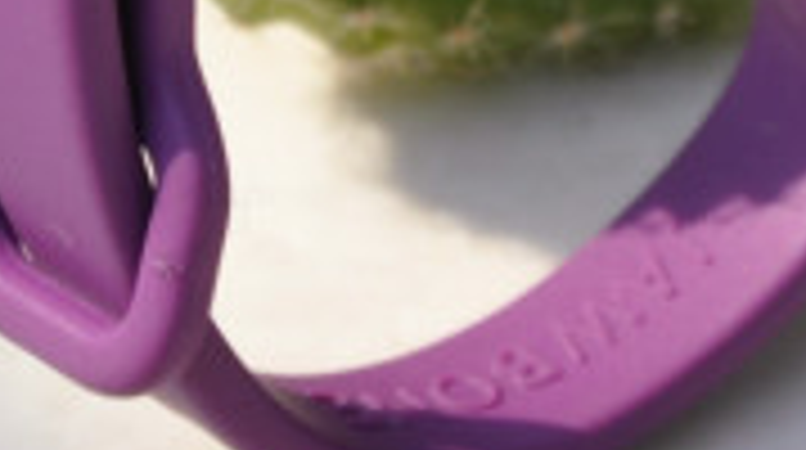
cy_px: -410
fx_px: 16739
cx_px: 639
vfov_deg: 1.5
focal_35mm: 784
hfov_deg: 2.8
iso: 200
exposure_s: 1/125
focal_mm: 105
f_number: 8
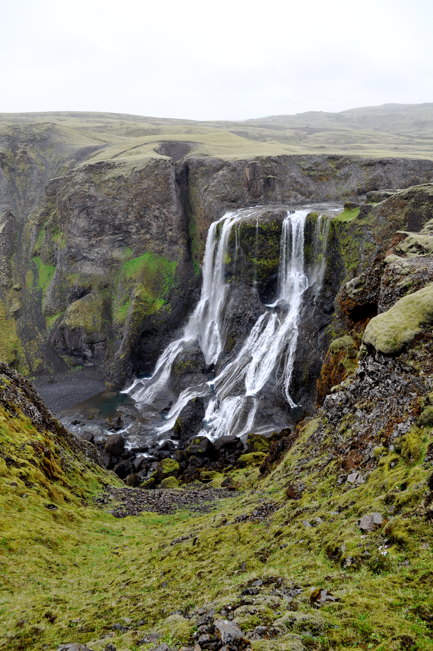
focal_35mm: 27
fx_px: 488
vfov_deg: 67.4
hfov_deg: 47.8
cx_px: 216
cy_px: 326
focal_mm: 18
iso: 200
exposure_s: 1/160
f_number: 6.3
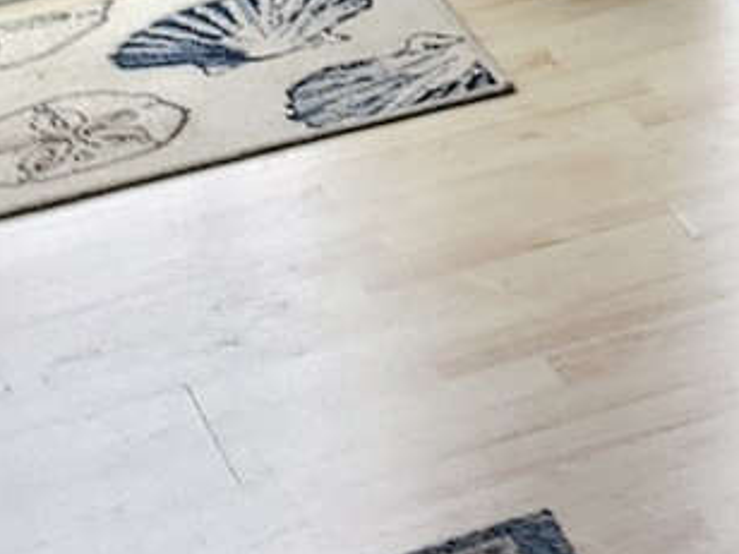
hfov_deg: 9.7
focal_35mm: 173
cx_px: 1915
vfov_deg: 7.7
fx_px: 3693
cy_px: -990
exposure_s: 1/122
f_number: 2.4
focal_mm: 4.3
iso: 50
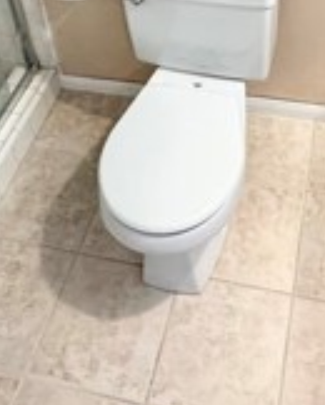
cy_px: -122
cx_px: 225
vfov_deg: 28.4
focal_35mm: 54
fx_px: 648
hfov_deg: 27.9
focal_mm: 2.22
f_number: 2.2
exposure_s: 1/99
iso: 125
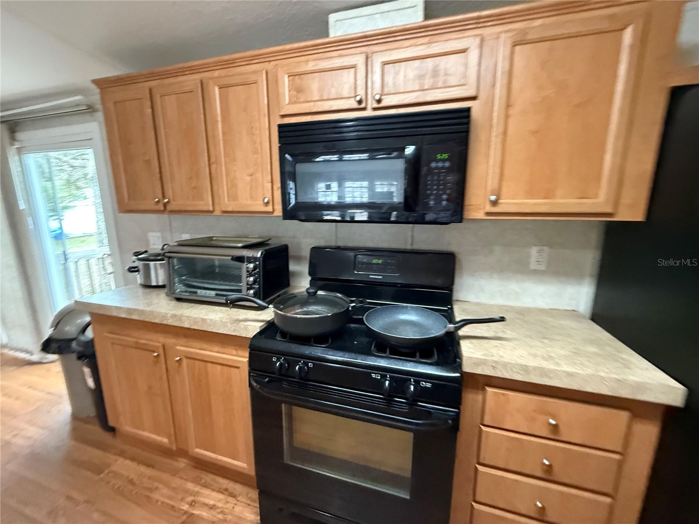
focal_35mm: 14
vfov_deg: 85.7
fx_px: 283
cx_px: 350
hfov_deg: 102.1
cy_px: 262
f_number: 2.2
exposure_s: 1/60
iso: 800
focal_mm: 2.22
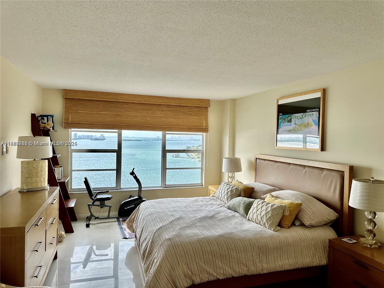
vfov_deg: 56.8
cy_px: 144
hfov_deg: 71.6
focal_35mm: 24
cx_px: 192
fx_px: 266
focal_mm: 6.86
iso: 80
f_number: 1.78
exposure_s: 1/952
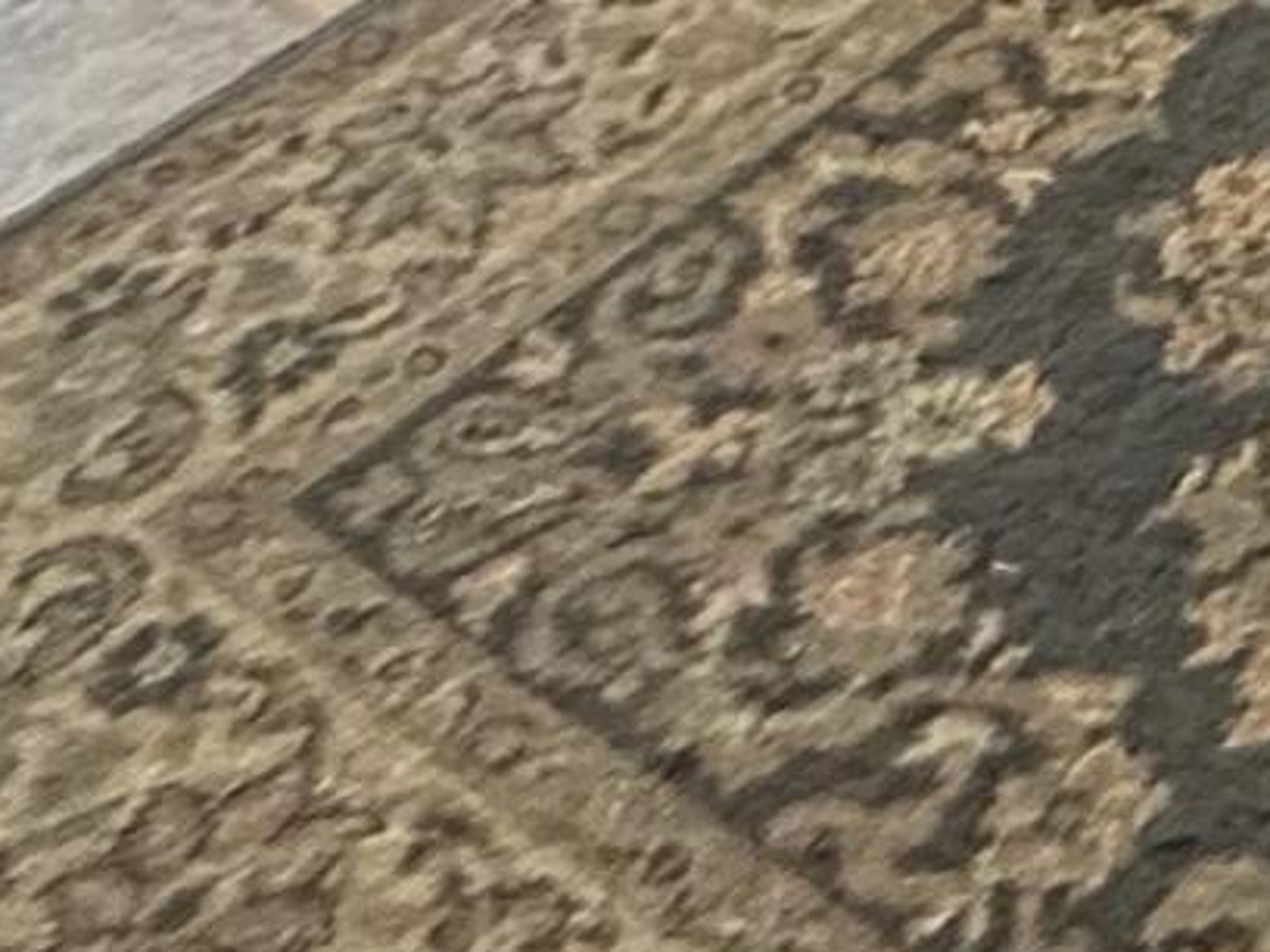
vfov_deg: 10.7
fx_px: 3779
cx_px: 2092
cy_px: -1776
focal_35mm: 103
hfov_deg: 16.7
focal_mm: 2.22
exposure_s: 1/60
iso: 1000
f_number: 2.2
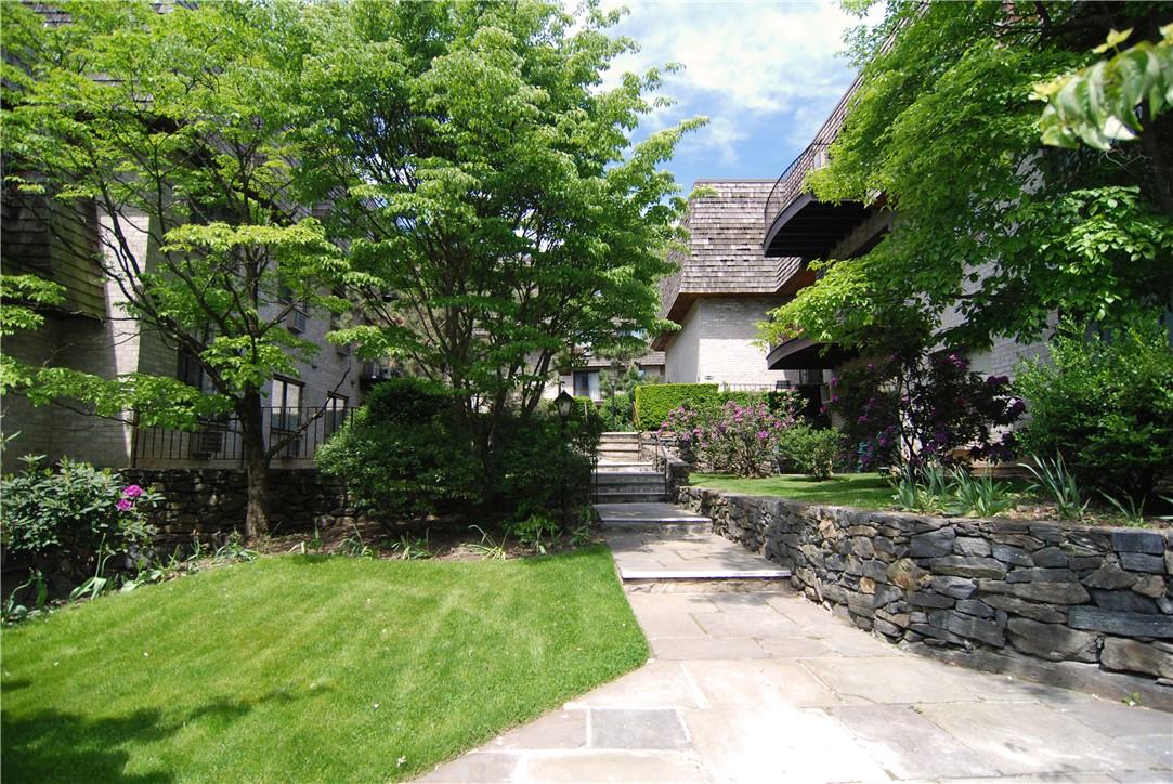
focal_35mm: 18
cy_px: 392
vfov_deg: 67.5
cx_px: 586
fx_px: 587
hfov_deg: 90.0
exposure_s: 1/640
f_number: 4
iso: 200
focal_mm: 12
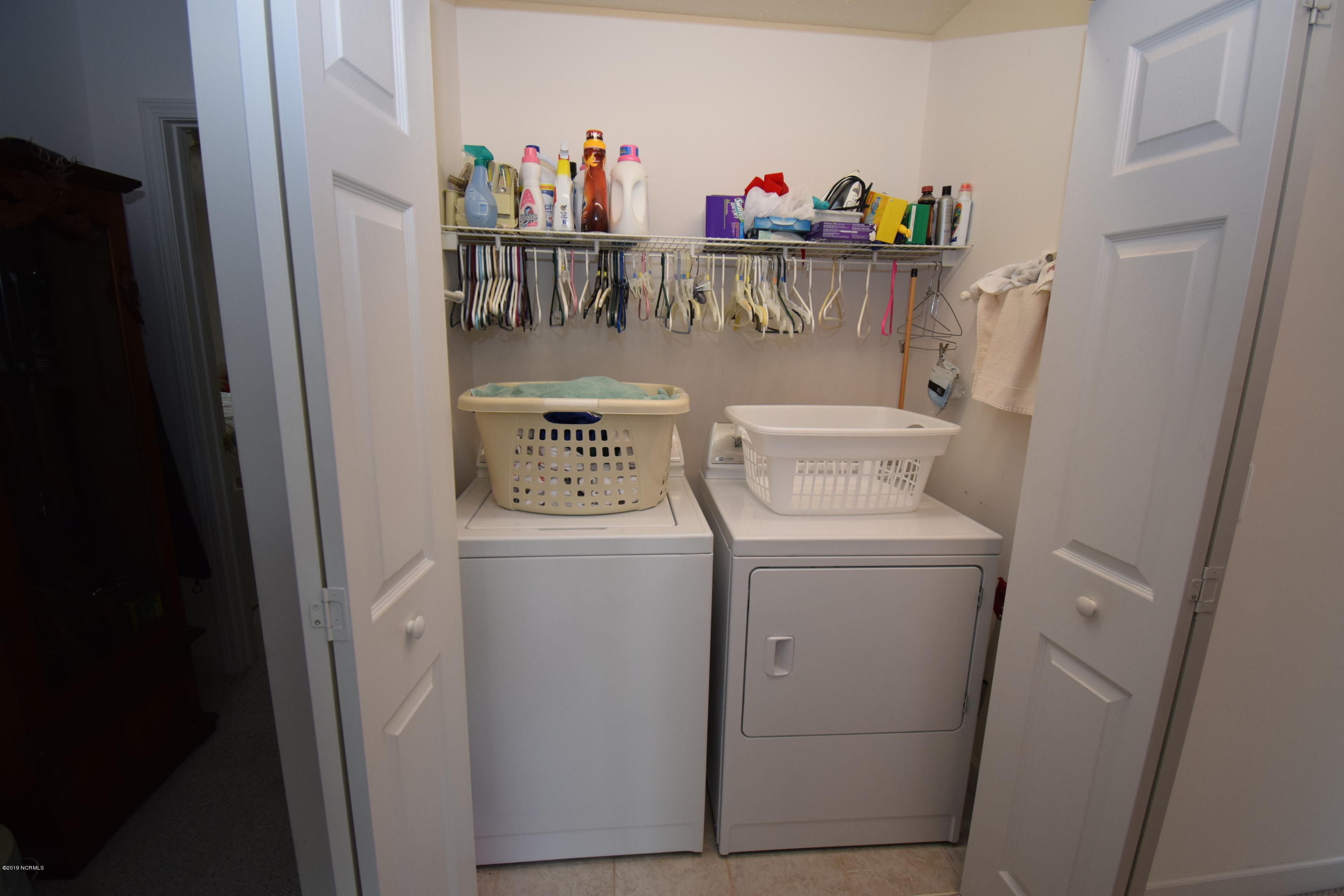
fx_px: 560
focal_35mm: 15
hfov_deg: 100.4
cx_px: 672
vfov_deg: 77.3
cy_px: 448
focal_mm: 10
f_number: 5
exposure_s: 1/100
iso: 800
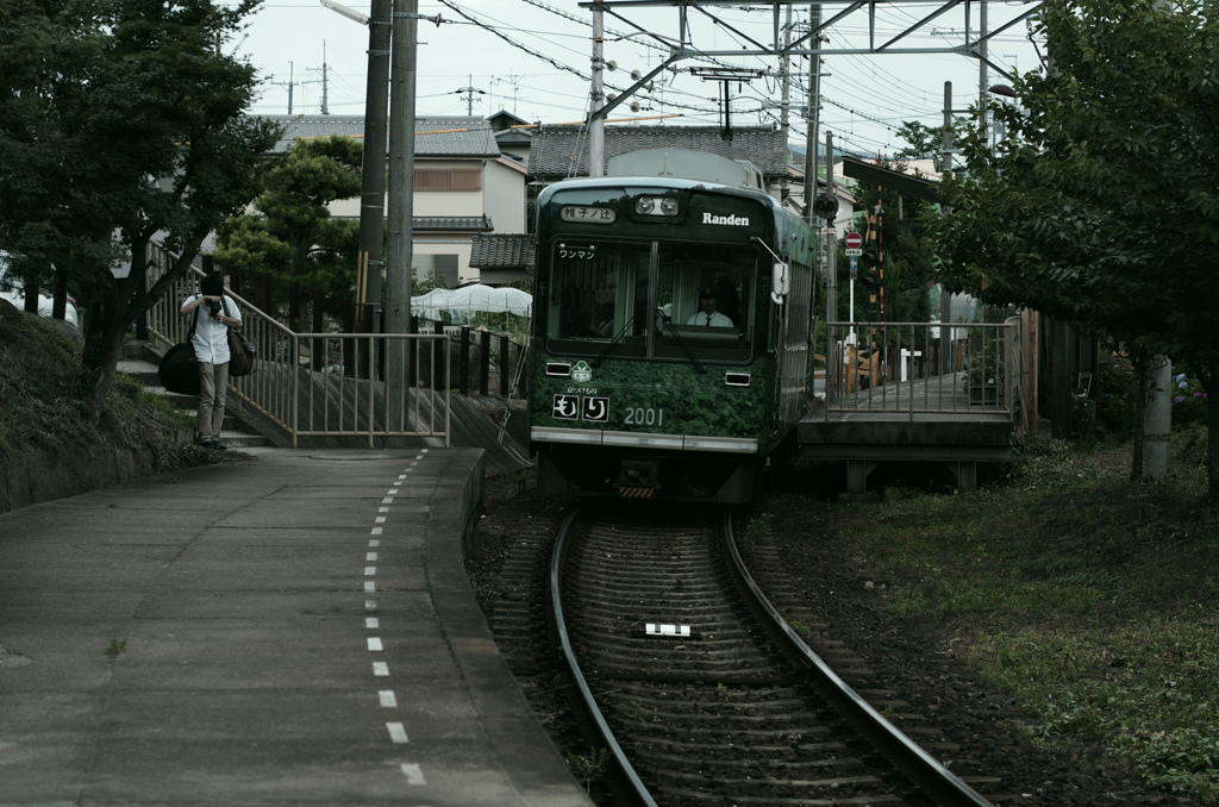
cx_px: 610
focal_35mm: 105
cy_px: 404
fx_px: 3548
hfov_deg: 19.5
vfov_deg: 13.0
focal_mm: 70
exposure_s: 1/400
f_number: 4
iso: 100
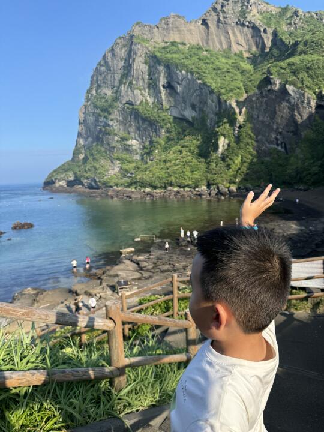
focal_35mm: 24
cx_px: 162
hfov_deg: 56.8
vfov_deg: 71.6
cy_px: 216
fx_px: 300
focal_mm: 6.76
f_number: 1.78
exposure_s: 1/2710
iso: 80
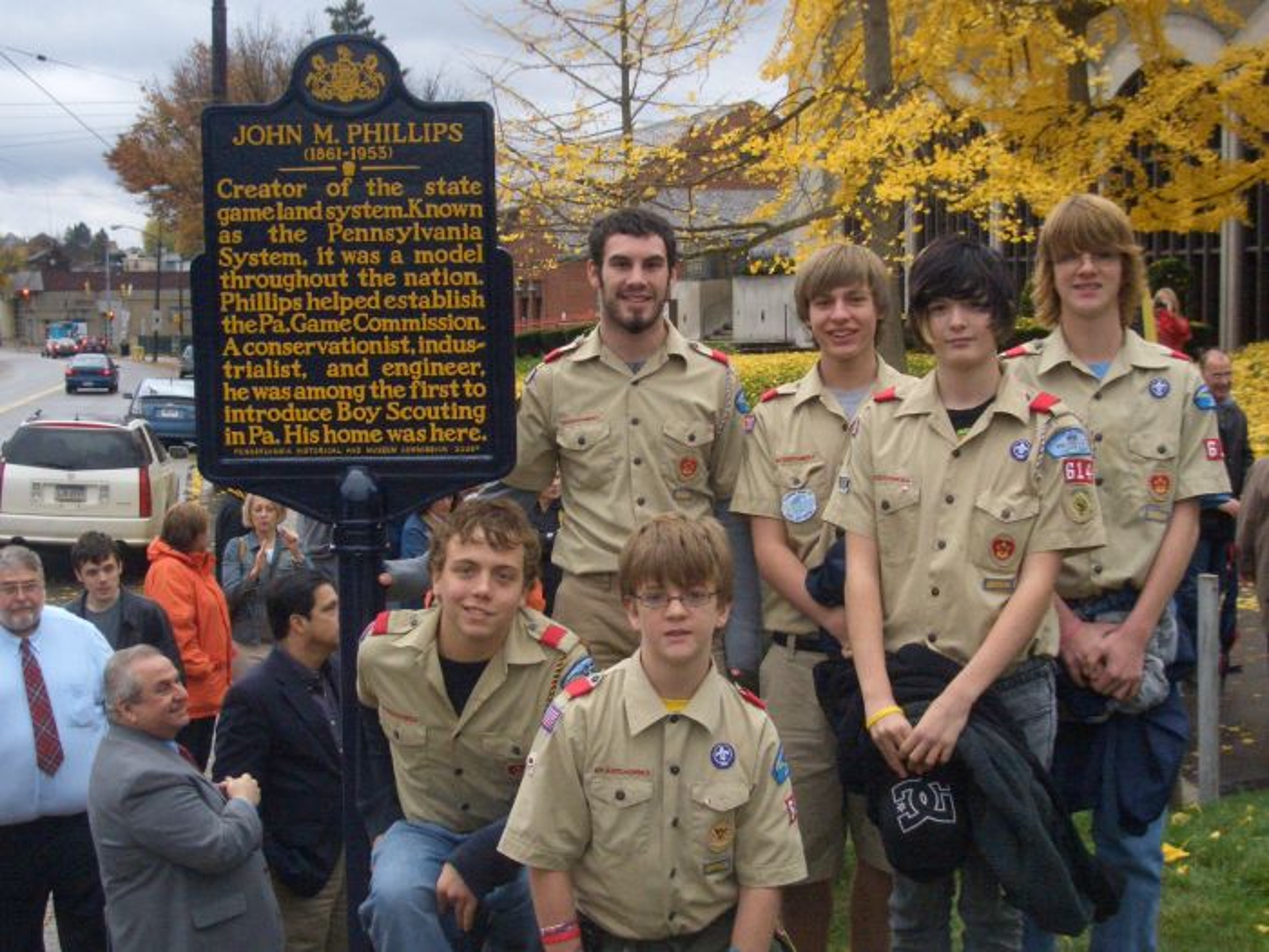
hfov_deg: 38.9
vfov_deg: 29.7
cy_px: 476
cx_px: 634
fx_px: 1796
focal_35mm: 49
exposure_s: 1/200
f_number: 5
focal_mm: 8.2
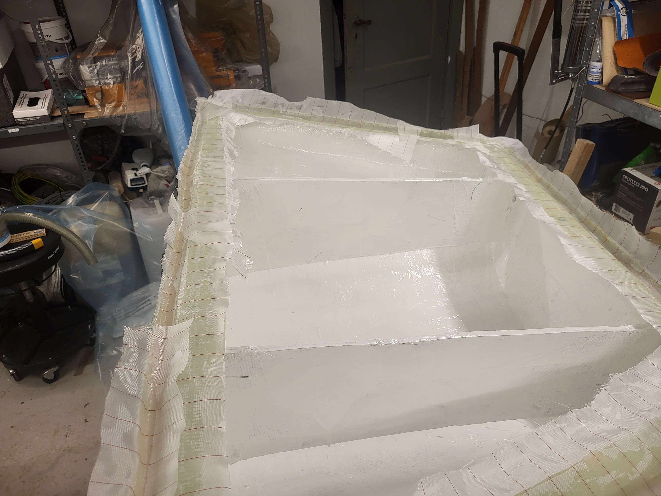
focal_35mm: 26
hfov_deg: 67.3
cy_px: 248
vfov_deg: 53.1
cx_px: 330
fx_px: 496
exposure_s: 1/100
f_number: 1.8
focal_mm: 5.4
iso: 125
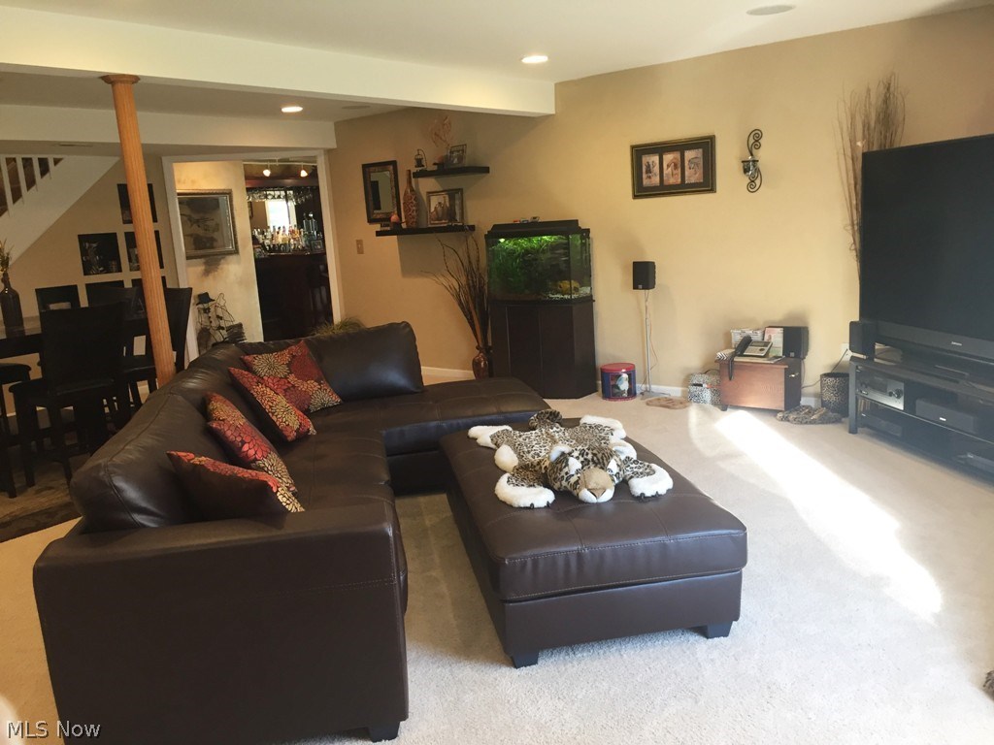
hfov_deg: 61.7
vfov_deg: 48.2
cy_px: 372
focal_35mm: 29
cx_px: 497
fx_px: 833
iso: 80
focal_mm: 4.15
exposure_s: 1/30
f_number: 2.2
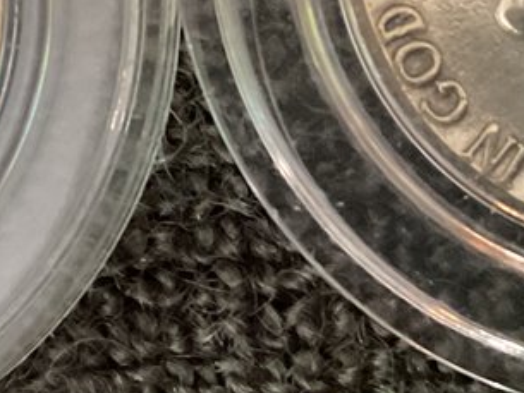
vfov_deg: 10.3
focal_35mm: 144
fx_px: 2181
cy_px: 147
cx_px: 346
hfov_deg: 13.7
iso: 250
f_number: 1.8
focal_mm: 3
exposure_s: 1/33
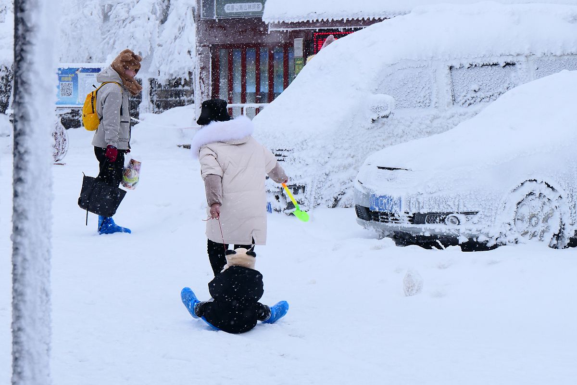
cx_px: 288
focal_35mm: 179
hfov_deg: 11.5
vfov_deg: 7.7
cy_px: 192
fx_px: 2869
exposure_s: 1/800
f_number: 4.3
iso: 400
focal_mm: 65.6
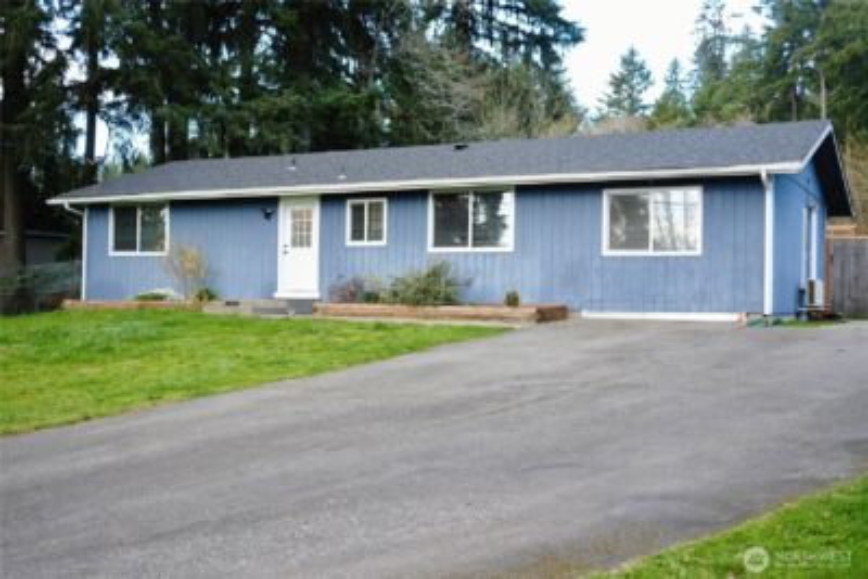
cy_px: 290
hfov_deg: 47.4
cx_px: 434
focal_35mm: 41
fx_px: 989
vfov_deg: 32.7
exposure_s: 1/180
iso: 160
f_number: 2.8
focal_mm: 27
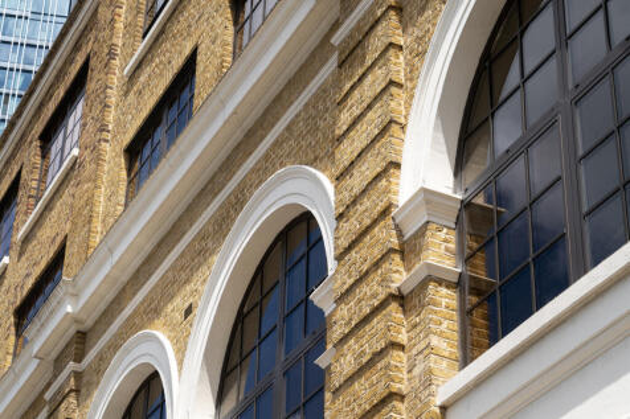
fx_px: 1522
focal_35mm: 87
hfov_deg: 23.4
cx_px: 315
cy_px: 210
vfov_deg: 15.7
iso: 320
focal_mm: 87
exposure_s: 1/640
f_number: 9
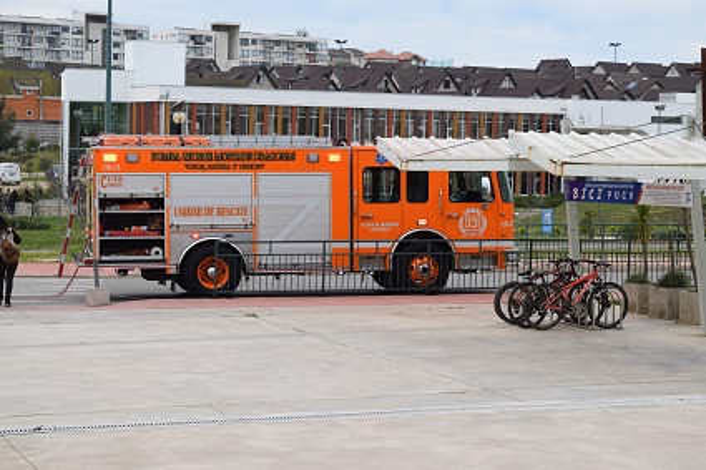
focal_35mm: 82
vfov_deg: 16.5
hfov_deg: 24.6
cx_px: 353
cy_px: 235
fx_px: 1617
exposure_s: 1/320
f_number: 9
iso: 200
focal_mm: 55
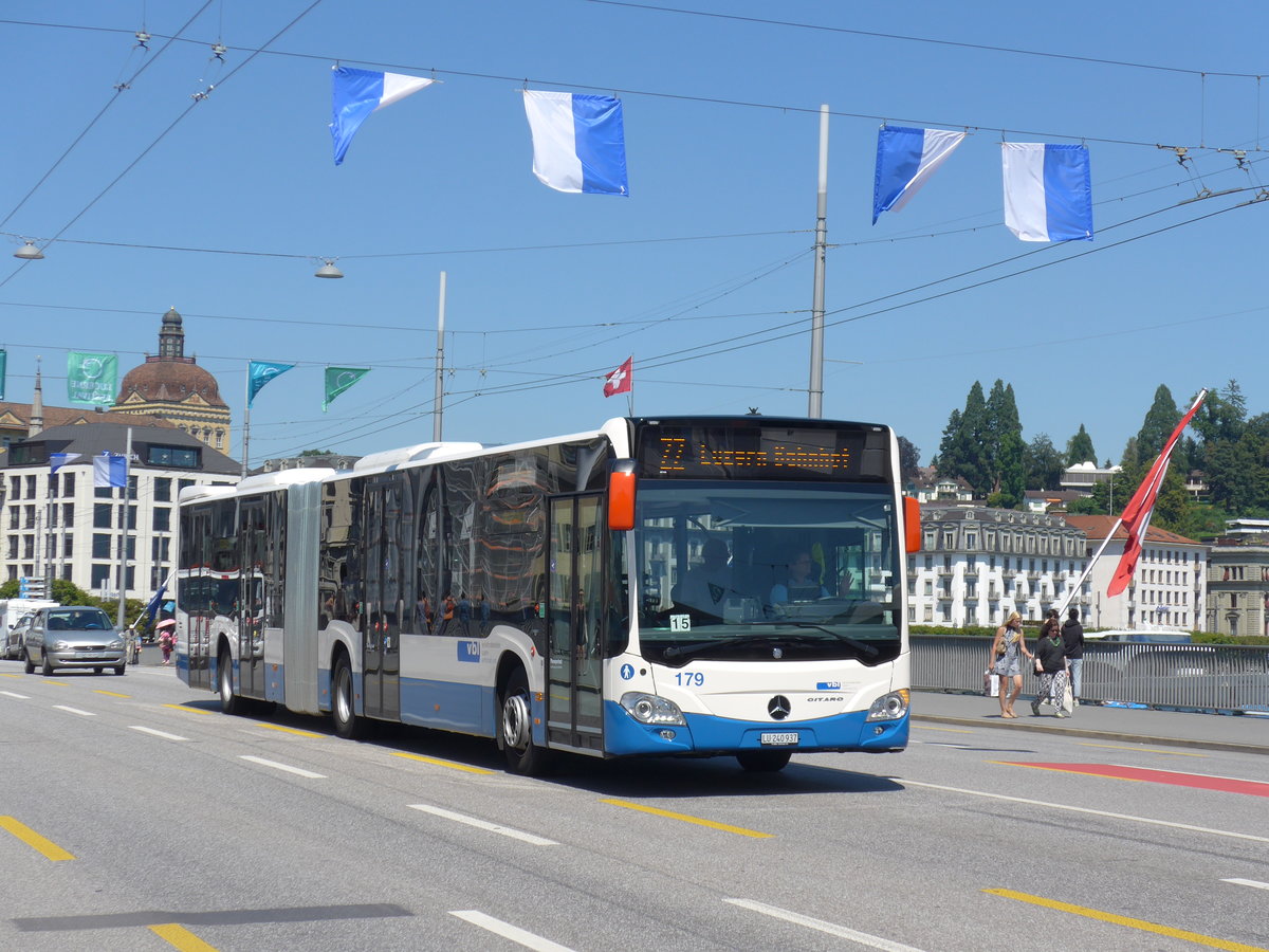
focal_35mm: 74
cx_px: 634
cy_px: 476
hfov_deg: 26.3
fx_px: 2713
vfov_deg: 19.9
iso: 80
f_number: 4.2
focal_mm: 15
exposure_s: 1/800
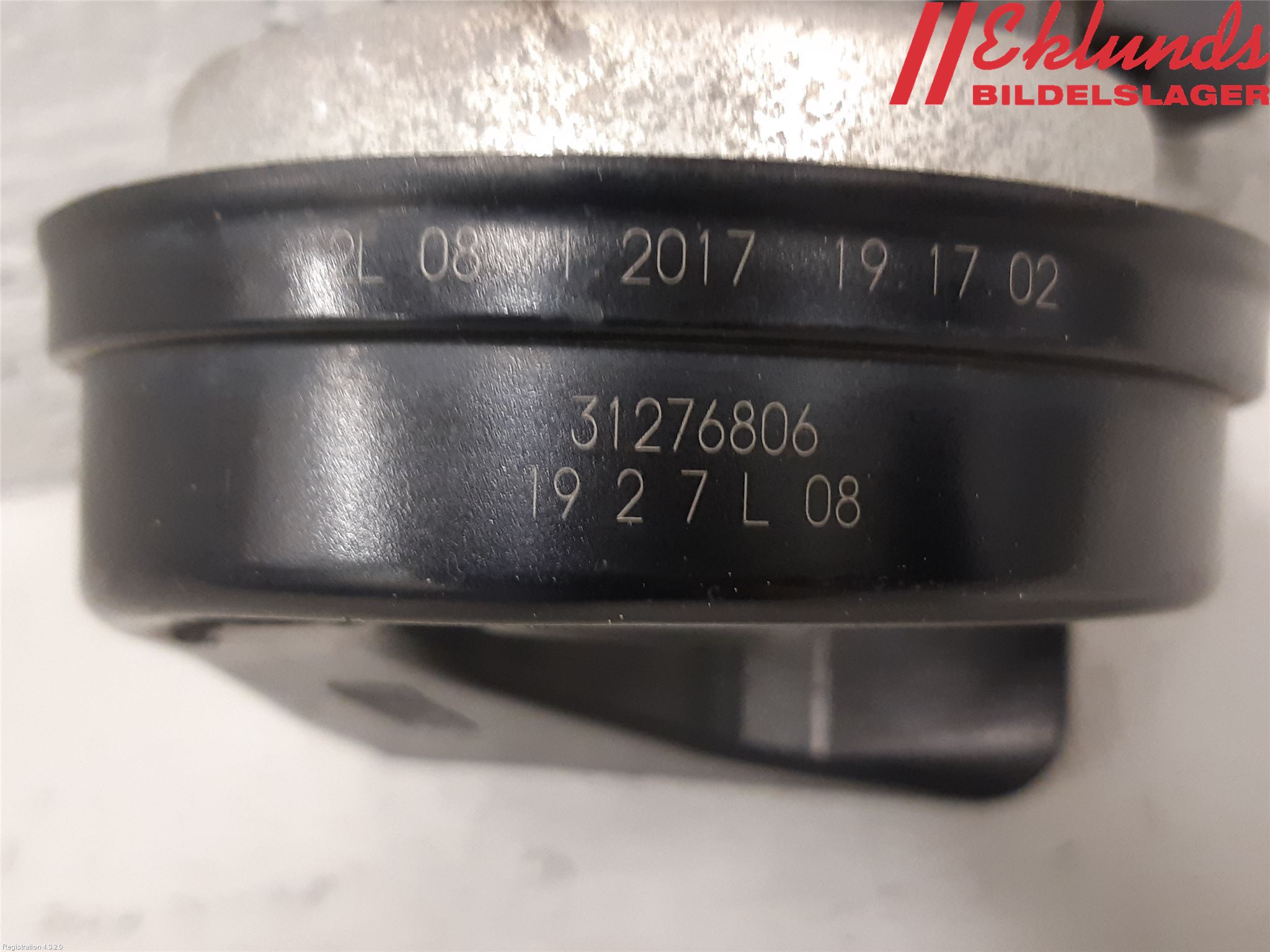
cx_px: 635
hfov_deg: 67.3
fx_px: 954
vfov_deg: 53.1
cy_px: 476
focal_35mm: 26
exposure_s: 1/25
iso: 250
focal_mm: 3.93
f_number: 1.7
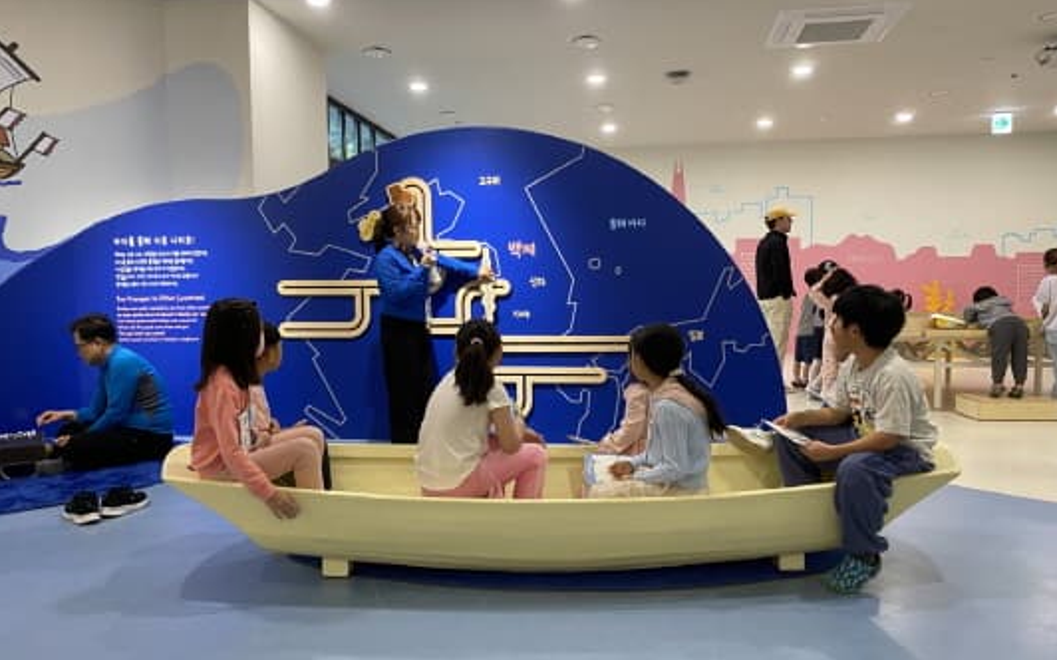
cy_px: 333
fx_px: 806
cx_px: 530
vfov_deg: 44.5
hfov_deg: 66.5
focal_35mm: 28
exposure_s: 1/60
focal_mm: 4.25
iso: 125
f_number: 1.8
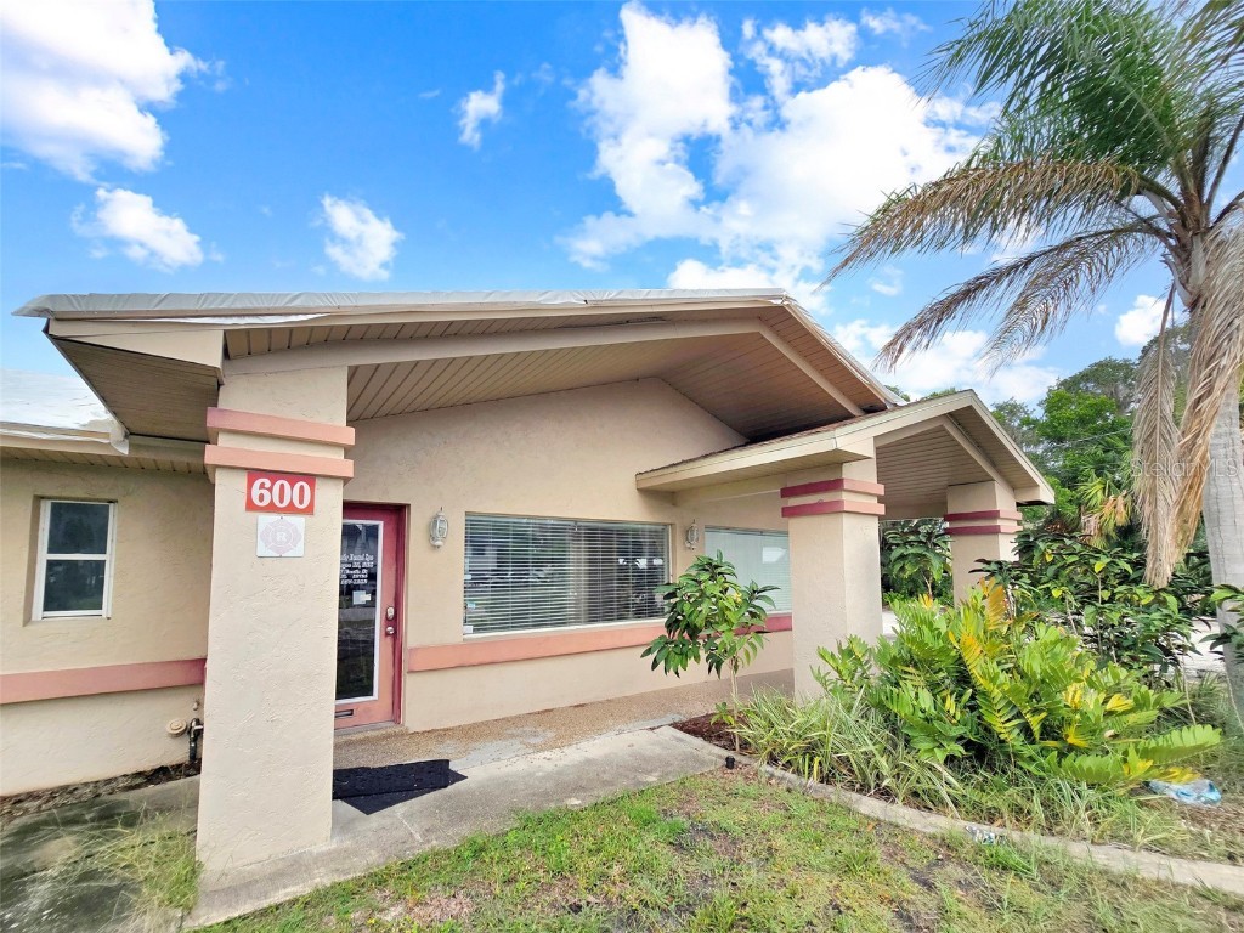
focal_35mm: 13
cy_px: 466
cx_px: 622
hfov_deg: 106.2
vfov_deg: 89.9
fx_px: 467
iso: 50
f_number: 2.2
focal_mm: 2.2
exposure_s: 1/1854
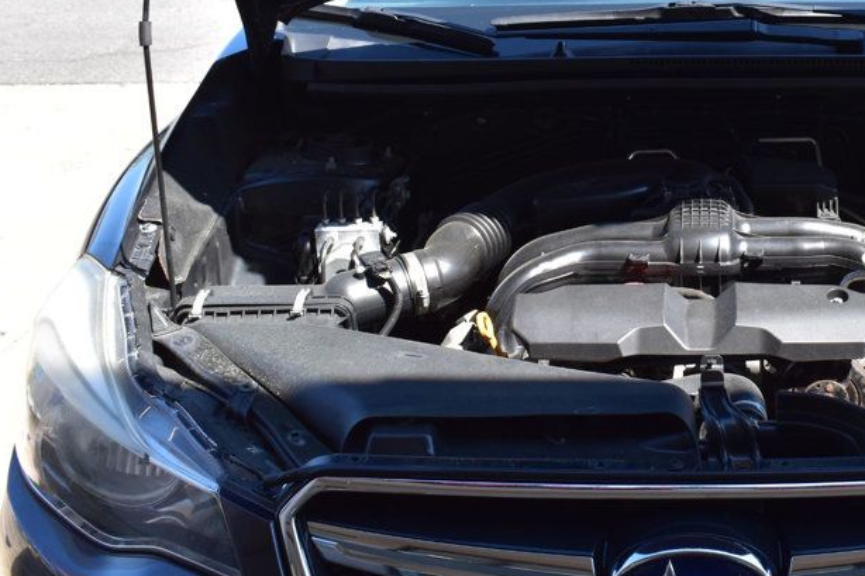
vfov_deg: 22.5
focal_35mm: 60
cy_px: 168
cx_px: 704
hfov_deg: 32.4
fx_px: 1441
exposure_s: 1/200
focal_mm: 24
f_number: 10
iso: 400
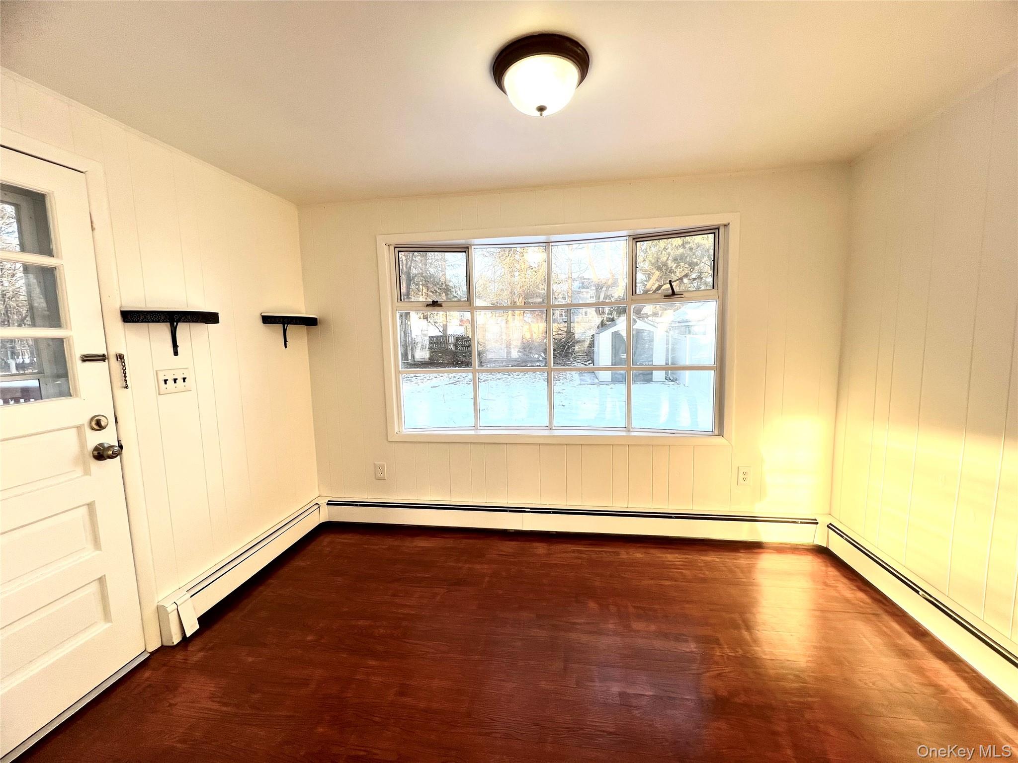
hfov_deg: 106.2
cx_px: 509
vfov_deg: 89.9
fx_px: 382
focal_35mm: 13
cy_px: 382
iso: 40
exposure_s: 1/120
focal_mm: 1.57
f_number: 1.8
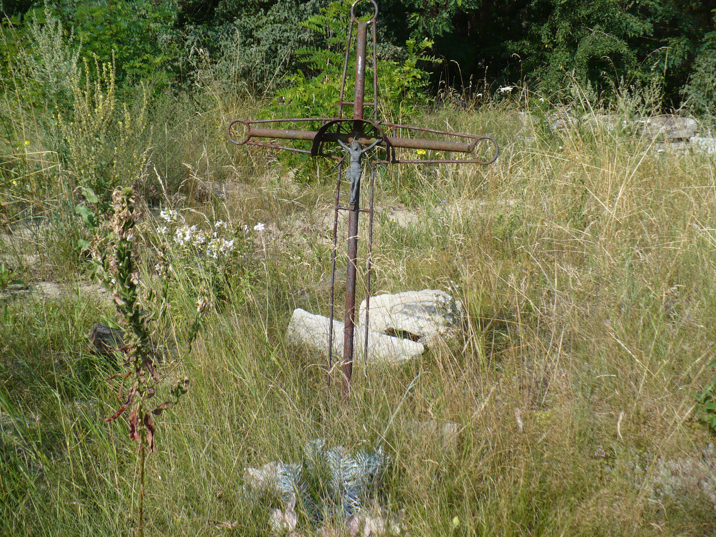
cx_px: 358
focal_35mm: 37
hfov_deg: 50.1
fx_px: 765
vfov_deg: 38.7
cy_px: 268
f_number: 2.8
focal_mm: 6.1
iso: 100
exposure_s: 1/1000
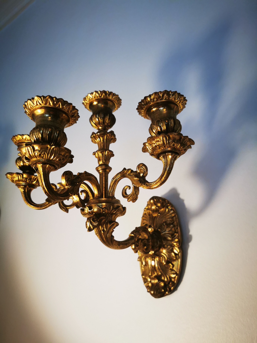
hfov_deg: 51.4
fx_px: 267
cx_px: 128
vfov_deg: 65.3
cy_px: 172
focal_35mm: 27
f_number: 1.6
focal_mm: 5.56
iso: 160
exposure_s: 1/50
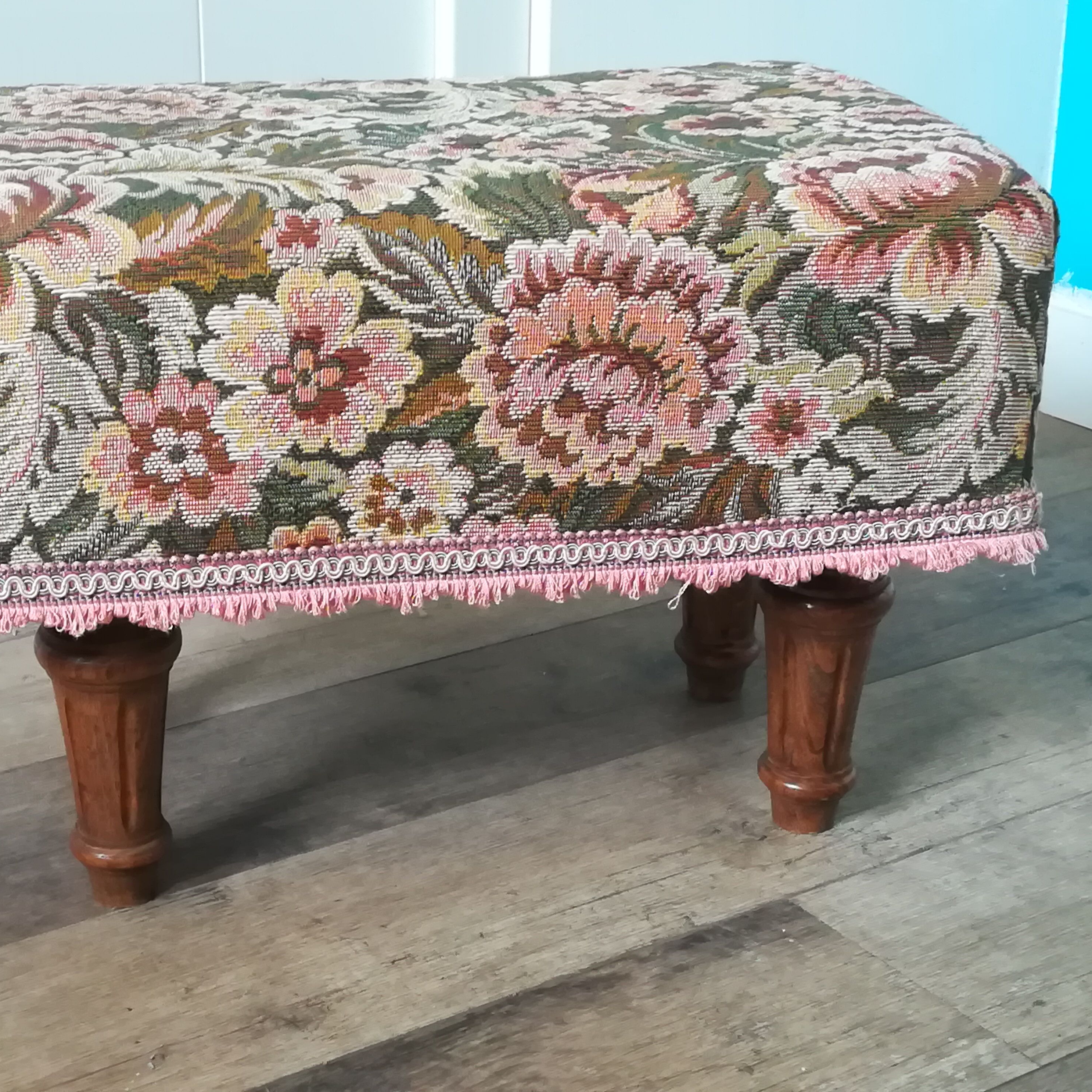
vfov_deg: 29.1
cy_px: 546
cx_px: 427
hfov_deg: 29.0
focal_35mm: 59
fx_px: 2106
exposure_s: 1/33.3
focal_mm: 3.83
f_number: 2.2
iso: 320
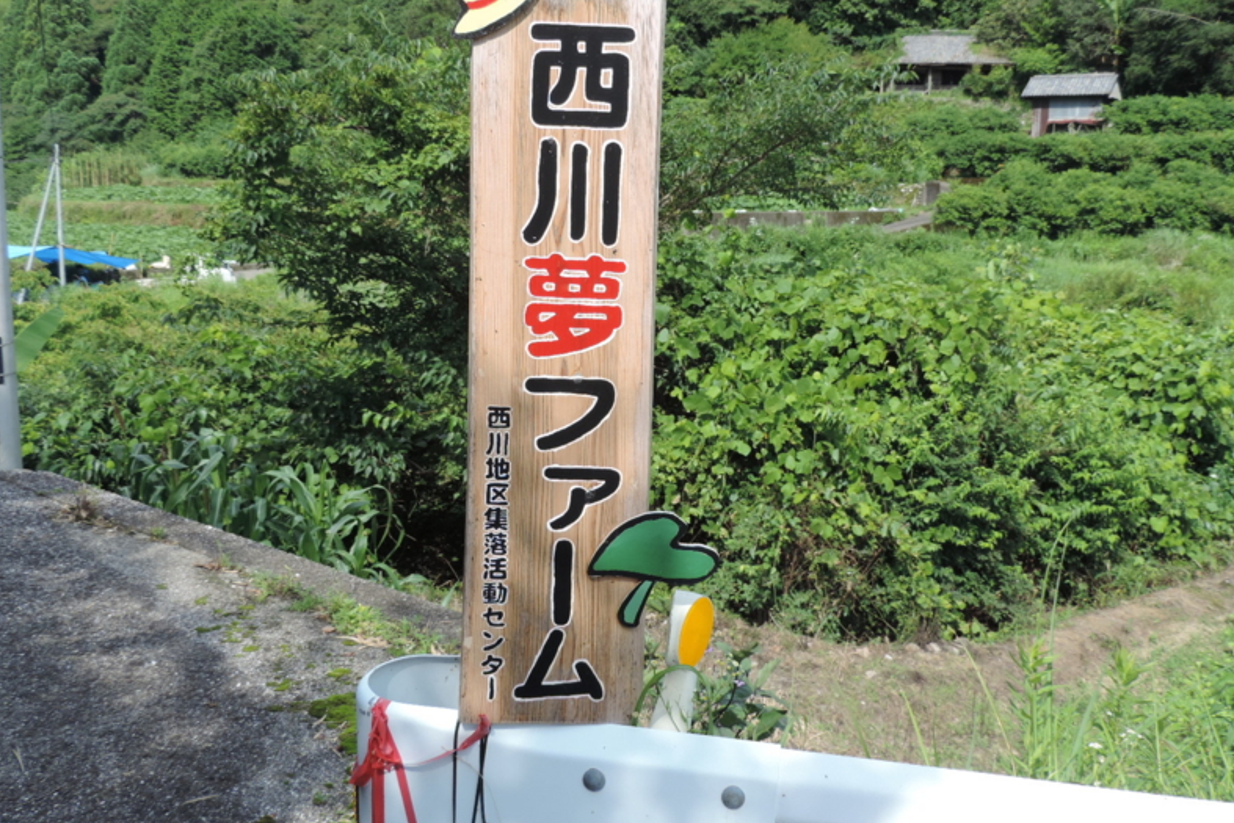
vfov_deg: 35.9
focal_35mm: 37
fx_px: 1268
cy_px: 365
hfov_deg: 51.9
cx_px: 610
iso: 80
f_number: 3.3
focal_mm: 6.2
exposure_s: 1/400
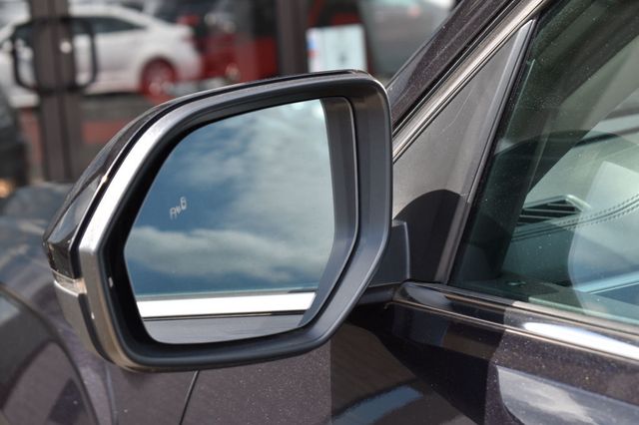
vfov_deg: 16.5
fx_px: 1464
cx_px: 320
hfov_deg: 24.6
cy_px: 212
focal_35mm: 82
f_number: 6.3
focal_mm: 55
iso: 200
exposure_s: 1/200
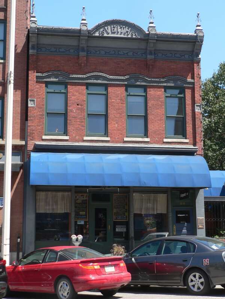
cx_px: 112
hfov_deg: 32.2
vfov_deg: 42.1
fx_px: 390
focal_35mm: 45
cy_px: 150
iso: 80
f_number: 4
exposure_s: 1/320
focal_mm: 7.4
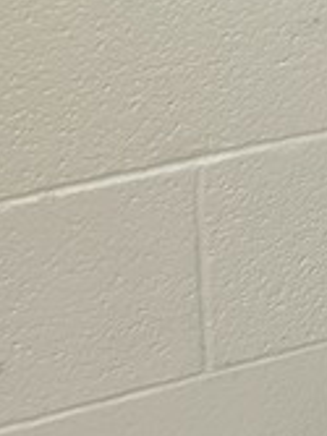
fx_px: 1387
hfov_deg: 11.3
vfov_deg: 15.6
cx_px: 777
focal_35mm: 110
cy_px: -329
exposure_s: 1/120
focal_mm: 6.3
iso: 125
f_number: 1.7
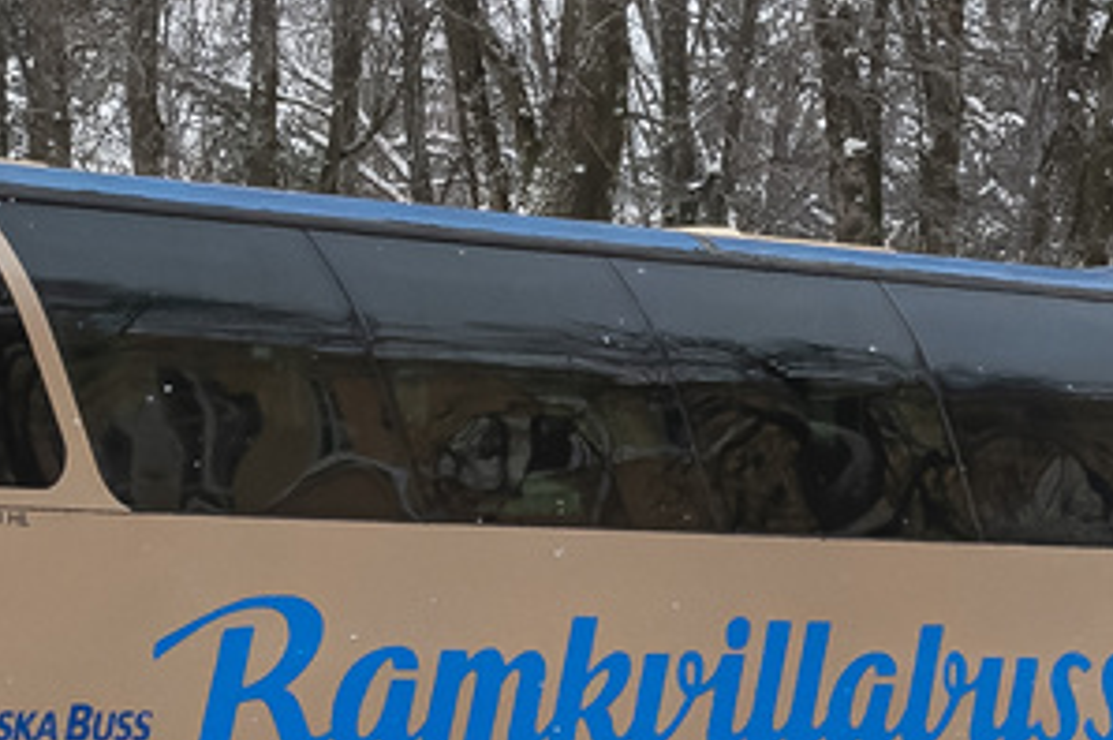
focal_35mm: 148
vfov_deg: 9.2
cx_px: 99
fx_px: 4571
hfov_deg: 13.7
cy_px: 198
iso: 640
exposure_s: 1/640
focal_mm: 24
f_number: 7.1
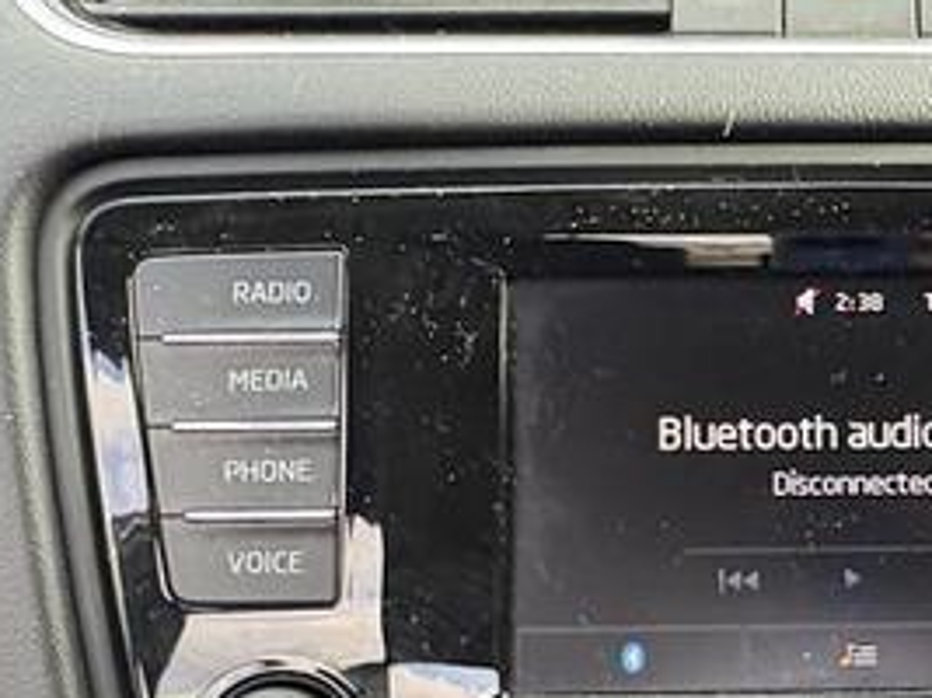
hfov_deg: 37.6
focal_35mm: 47
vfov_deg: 30.5
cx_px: 852
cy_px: 485
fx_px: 1265
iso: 200
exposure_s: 1/99
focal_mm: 2.22
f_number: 2.2
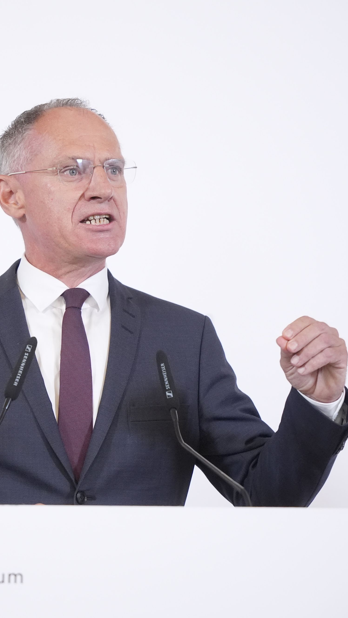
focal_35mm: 134
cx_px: 52
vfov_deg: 16.0
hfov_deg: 9.0
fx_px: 2198
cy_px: 308
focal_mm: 85
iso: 5000
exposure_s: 1/200
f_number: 4.5
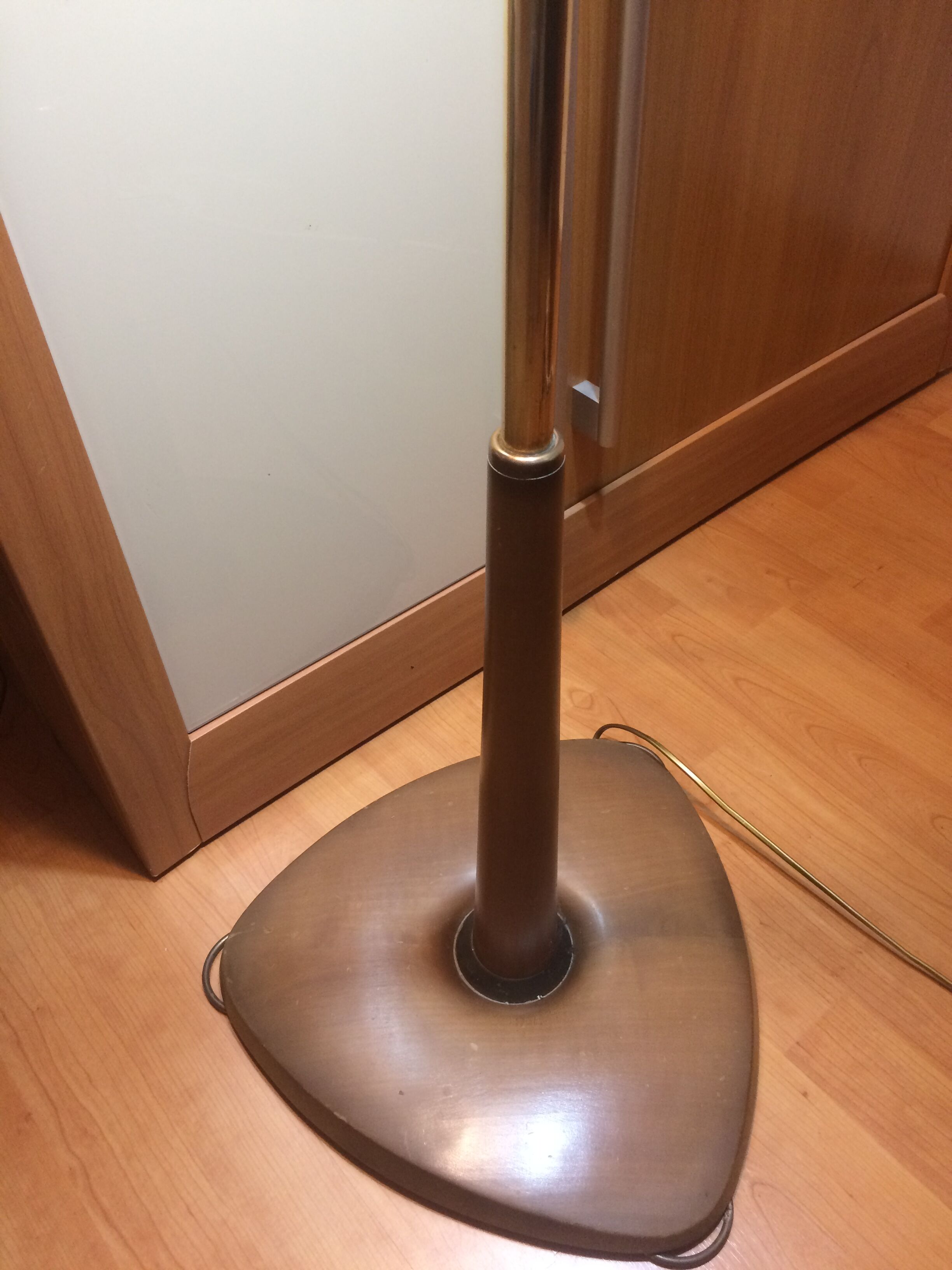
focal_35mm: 29
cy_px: 635
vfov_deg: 61.7
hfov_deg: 48.2
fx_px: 1063
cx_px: 476
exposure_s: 1/33
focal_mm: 4.15
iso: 200
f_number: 2.2
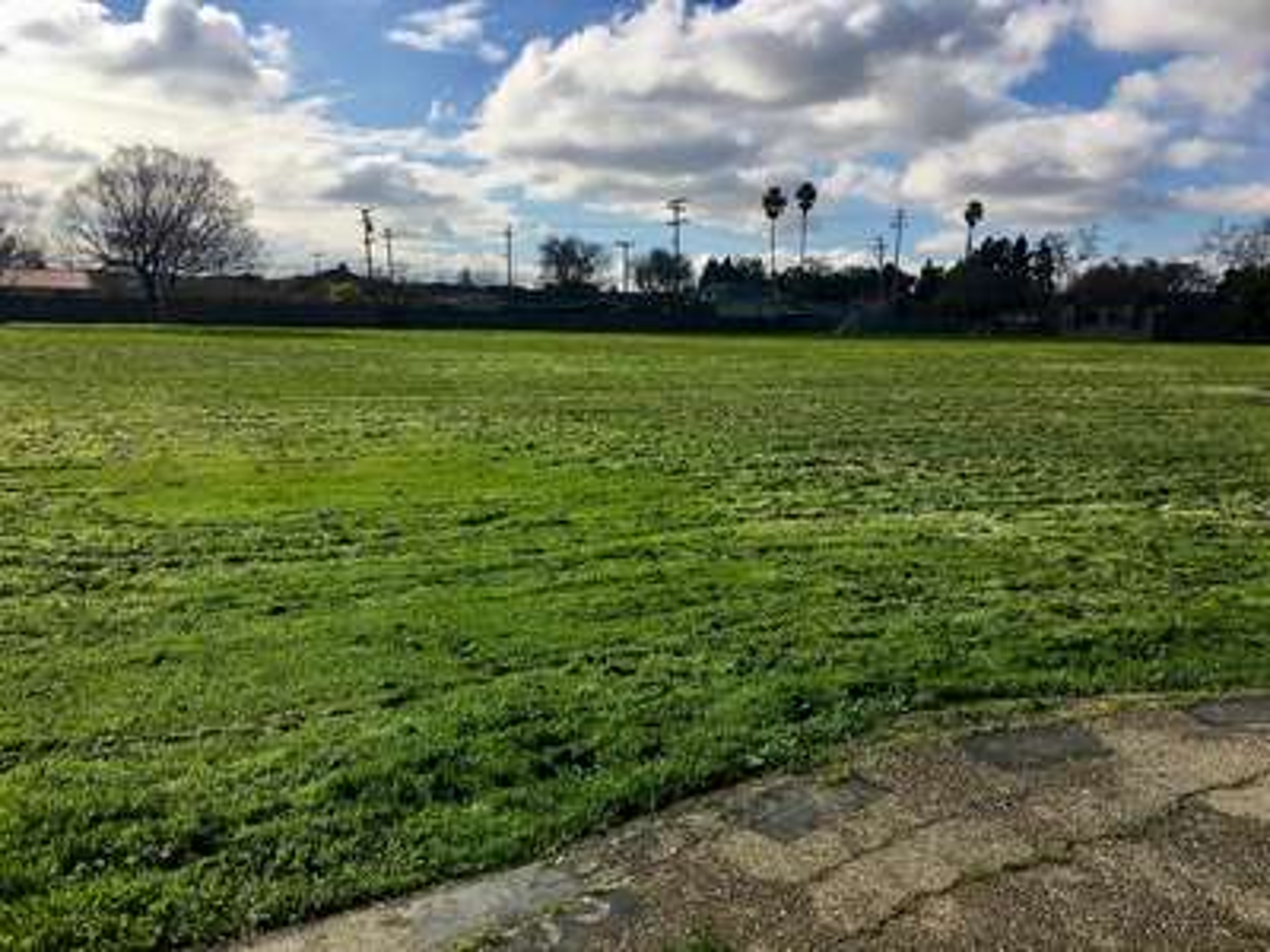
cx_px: 635
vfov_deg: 48.2
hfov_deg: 61.7
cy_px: 476
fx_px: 1064
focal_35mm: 29
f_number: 2.2
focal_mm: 4.15
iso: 25
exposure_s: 1/3205
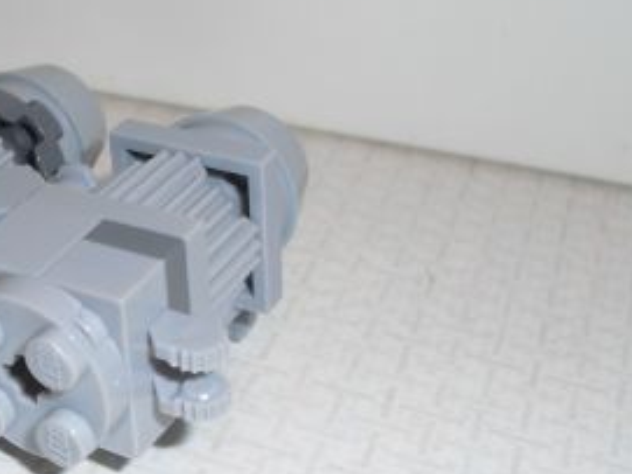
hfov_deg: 22.2
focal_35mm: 85
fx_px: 1551
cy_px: 262
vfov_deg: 17.3
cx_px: 7
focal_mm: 6.3
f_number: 3.1
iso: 64
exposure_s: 1/60
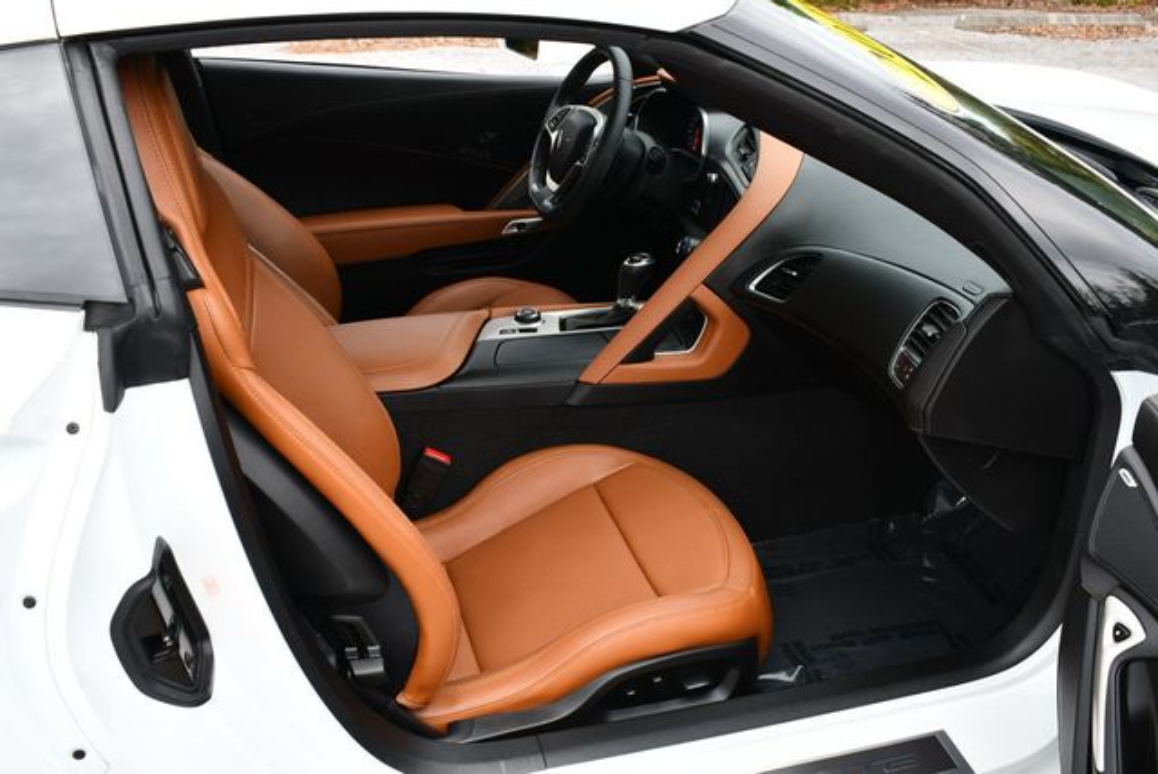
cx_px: 579
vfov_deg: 36.9
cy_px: 387
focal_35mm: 36
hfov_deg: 53.1
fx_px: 1159
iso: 280
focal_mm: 18
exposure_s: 1/250
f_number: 5.6
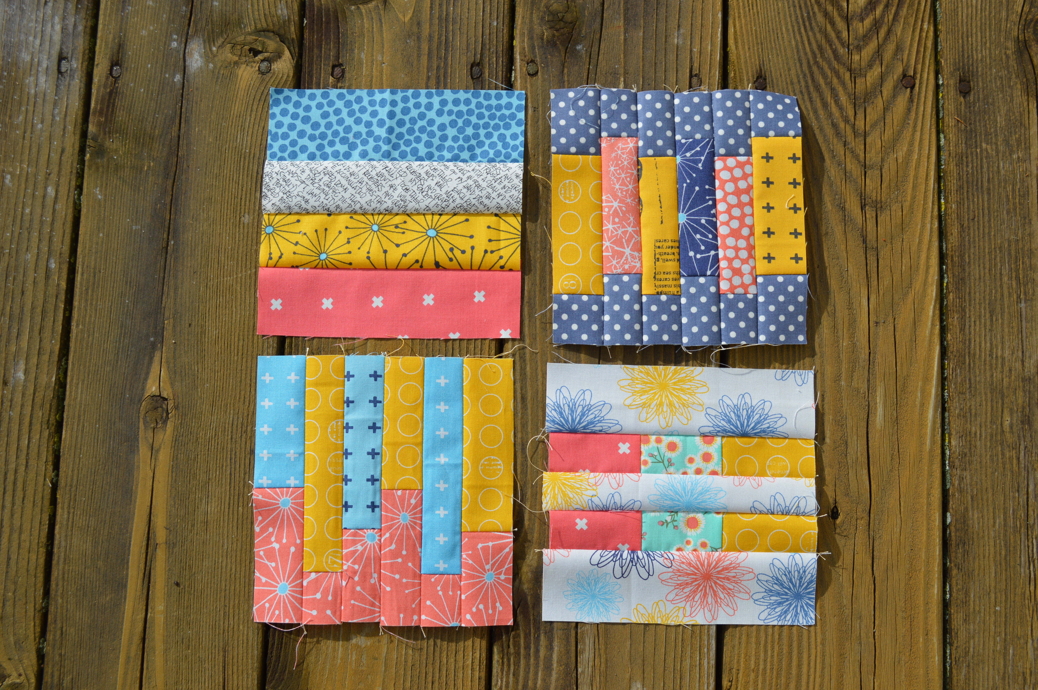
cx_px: 519
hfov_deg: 49.6
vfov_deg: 34.1
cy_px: 345
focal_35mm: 39
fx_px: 1123
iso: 100
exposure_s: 1/250
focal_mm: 26
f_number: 8
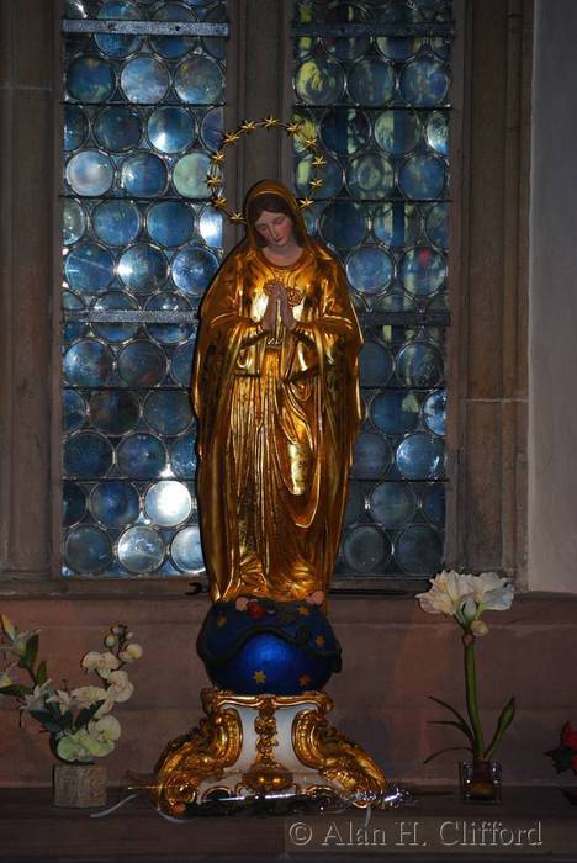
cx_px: 288
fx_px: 7198
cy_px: 432
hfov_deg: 4.6
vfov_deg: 6.9
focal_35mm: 300
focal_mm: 200
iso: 400
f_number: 5.6
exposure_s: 1/60
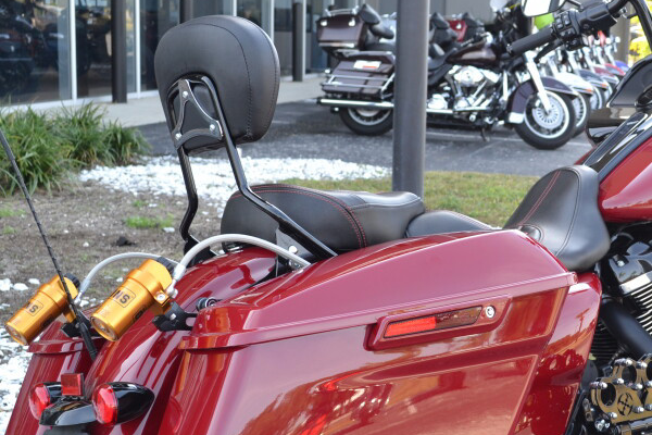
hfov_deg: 30.0
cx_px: 496
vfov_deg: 20.5
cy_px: 290
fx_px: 1195
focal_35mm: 66
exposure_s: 1/125
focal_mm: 22
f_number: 5.6
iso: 280
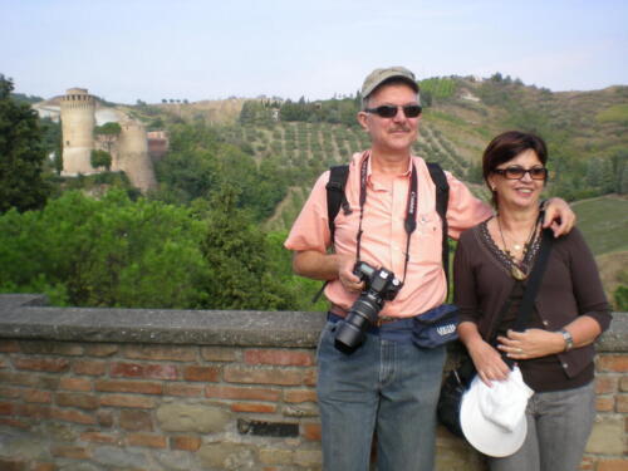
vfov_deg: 37.7
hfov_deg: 49.0
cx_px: 314
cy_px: 236
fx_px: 689
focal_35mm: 38
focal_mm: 6.3
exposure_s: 1/156
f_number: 4.6
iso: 50
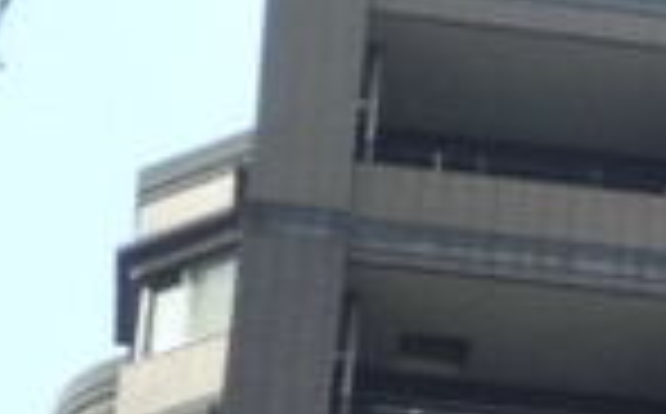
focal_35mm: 258
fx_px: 4676
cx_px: 1305
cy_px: 608
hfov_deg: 7.8
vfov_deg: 5.0
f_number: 3.9
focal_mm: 10.7
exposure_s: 1/400
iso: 100
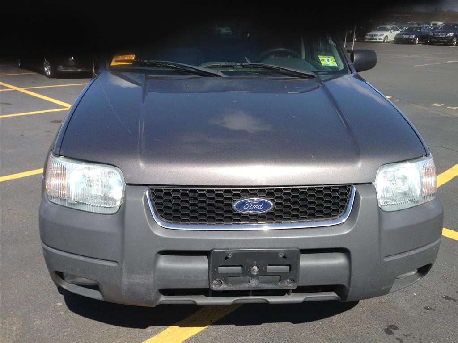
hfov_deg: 55.4
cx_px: 229
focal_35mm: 33
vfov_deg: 42.9
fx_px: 437
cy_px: 172
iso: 50
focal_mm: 4.13
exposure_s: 1/919
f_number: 2.4
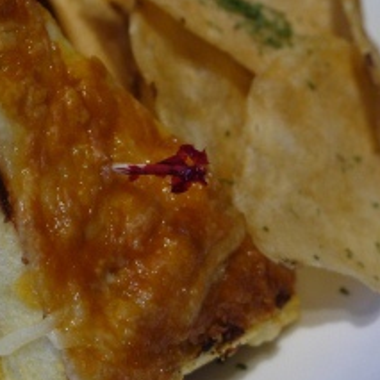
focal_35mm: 78
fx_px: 969
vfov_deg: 22.2
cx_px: 52
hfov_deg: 21.8
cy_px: 153
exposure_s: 1/60
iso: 1000
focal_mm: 21
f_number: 4.6
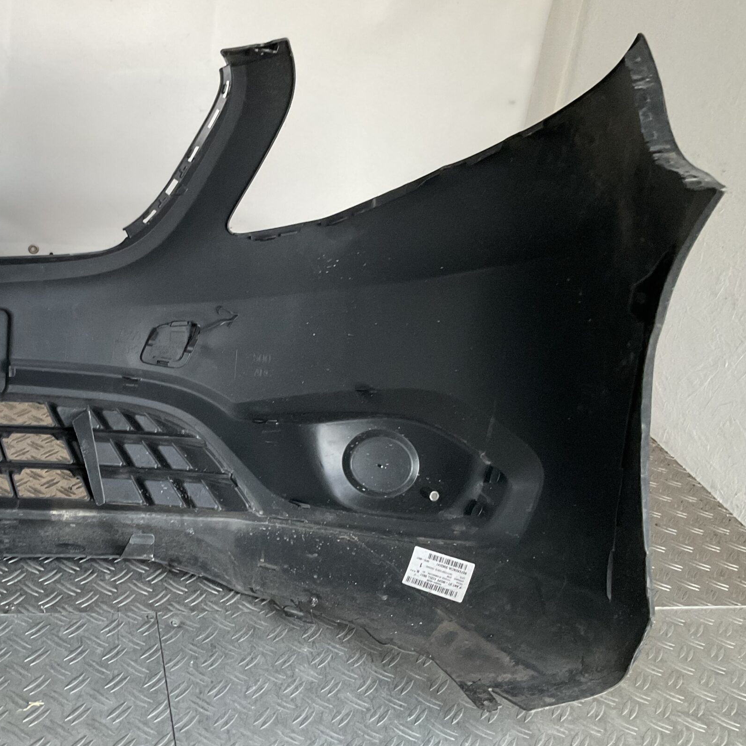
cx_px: 203
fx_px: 1000
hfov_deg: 40.0
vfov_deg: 40.9
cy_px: 372
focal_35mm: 41
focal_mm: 3
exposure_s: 1/50
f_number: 1.8
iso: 200
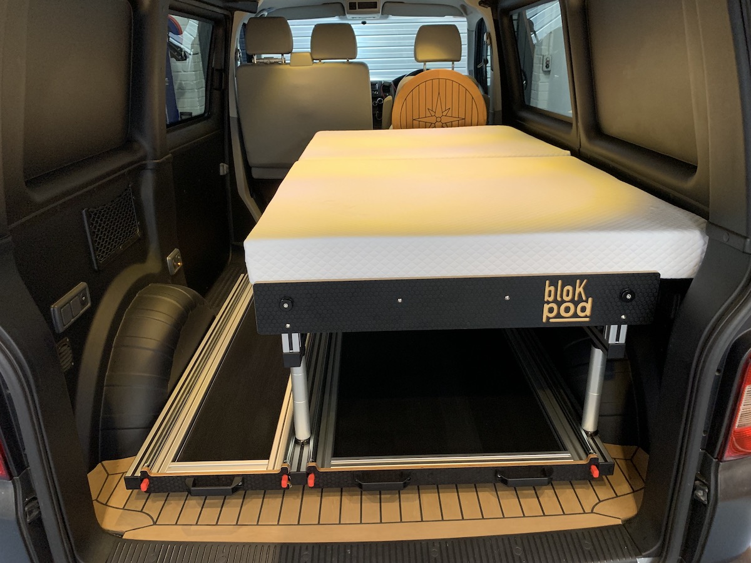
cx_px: 376
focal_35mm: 26
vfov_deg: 53.1
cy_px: 282
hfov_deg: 67.3
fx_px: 564
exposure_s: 1/60
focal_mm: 4.25
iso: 400
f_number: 1.8
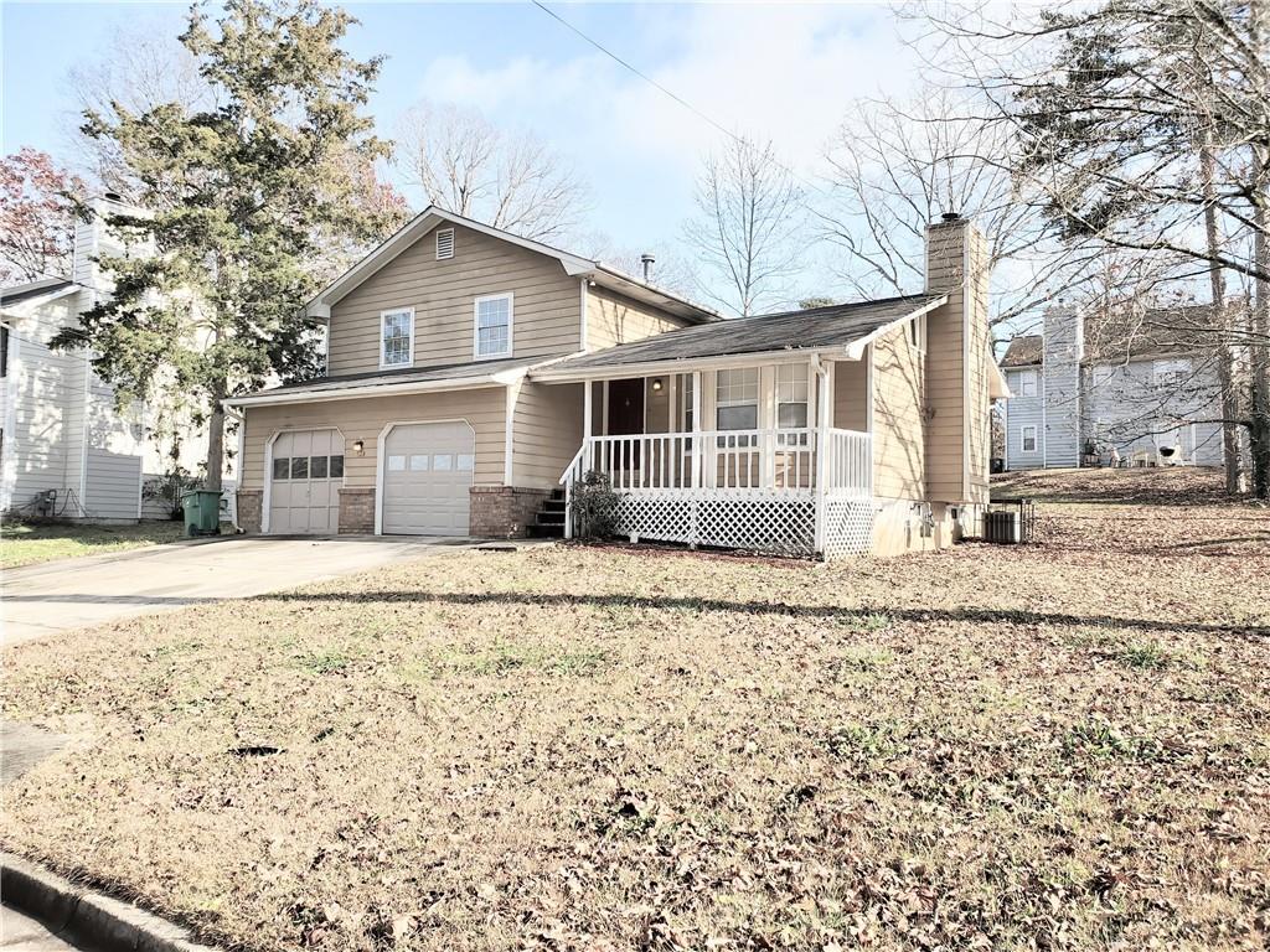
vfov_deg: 53.1
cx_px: 635
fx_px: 954
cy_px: 476
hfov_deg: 67.3
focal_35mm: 26
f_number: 2.4
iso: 50
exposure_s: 1/764
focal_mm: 4.3
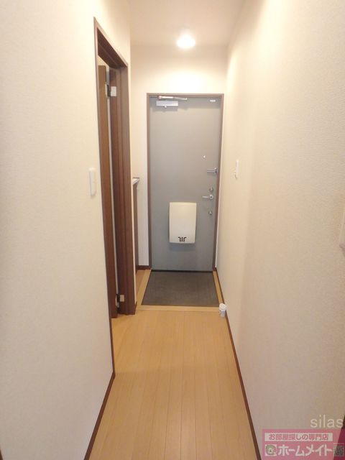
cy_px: 230
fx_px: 279
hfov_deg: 63.4
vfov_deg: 79.0
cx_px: 172
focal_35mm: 21
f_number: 3.5
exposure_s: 1/30
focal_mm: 3.7
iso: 800
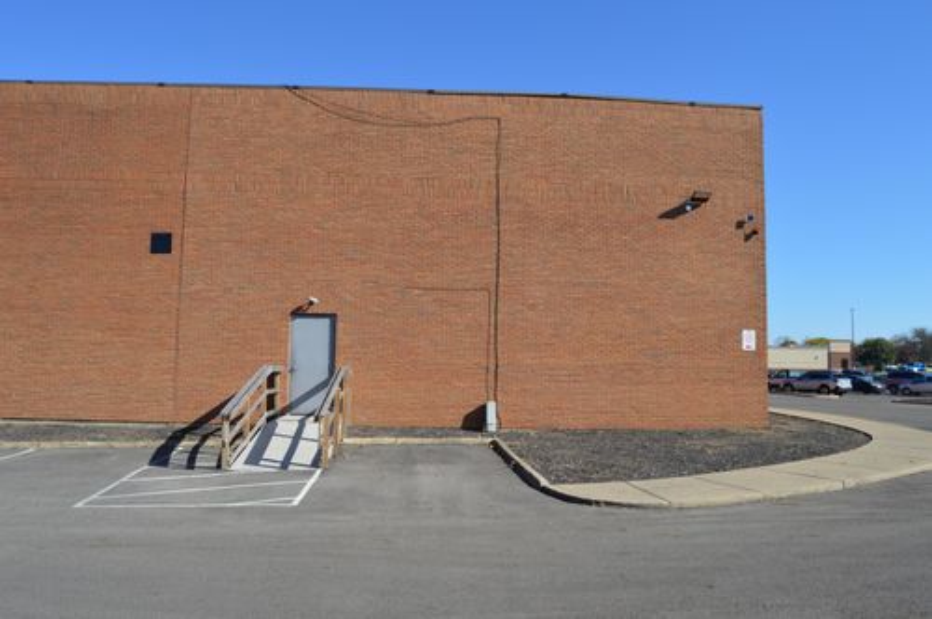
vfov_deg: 47.8
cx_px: 466
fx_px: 698
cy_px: 310
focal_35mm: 27
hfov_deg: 67.4
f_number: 8
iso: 100
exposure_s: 1/250
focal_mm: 18
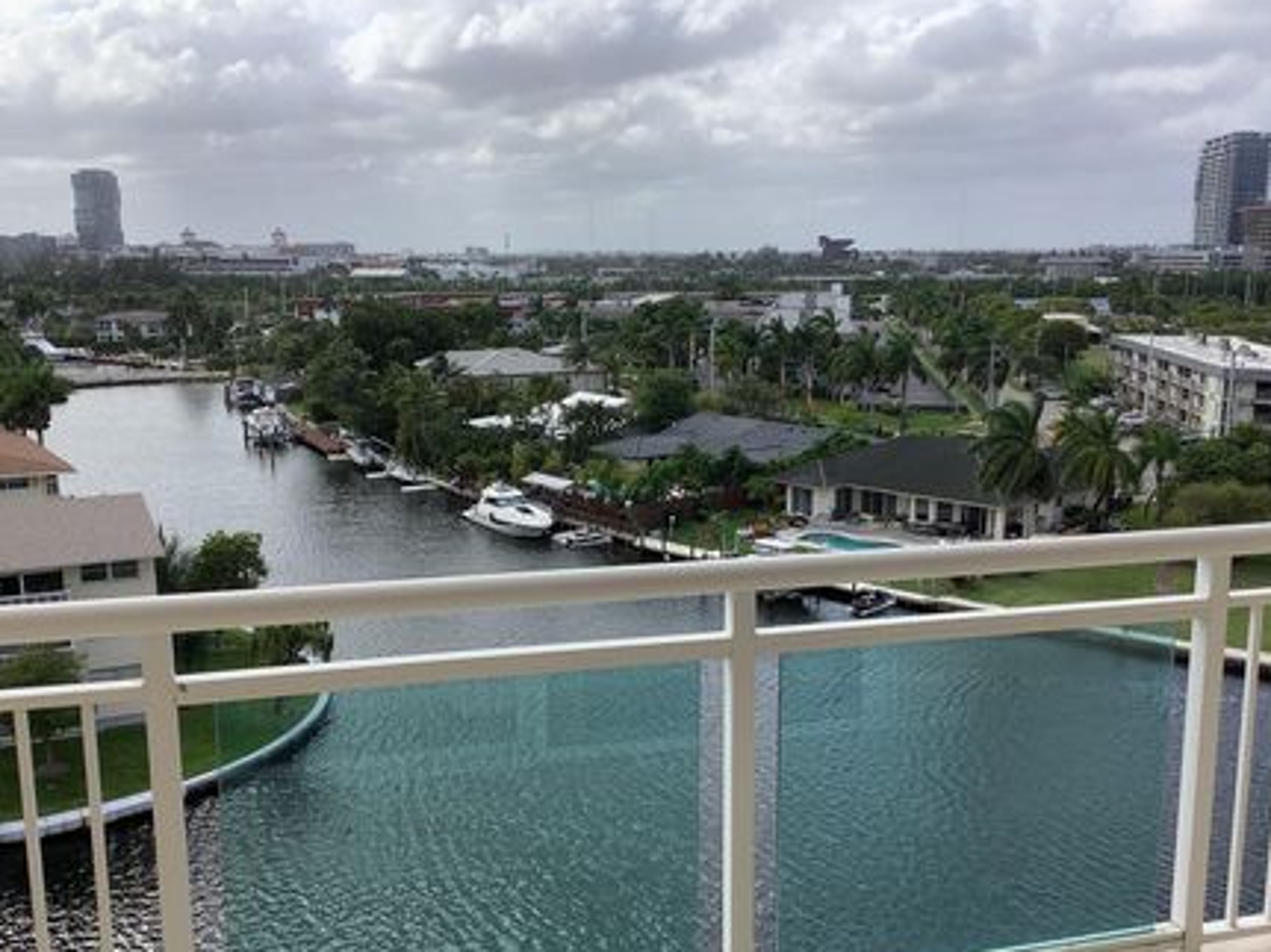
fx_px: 1321
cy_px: 541
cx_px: 619
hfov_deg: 51.4
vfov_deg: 39.6
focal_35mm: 36
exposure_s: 1/1131
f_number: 2.4
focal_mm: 3.3
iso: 25
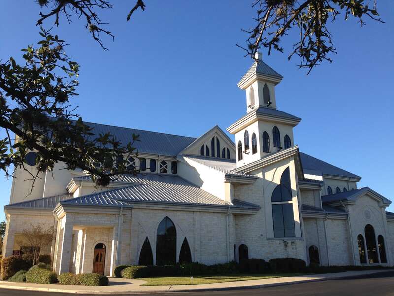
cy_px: 148
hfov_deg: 55.4
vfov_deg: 42.9
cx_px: 197
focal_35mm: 33
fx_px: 376
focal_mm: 4.12
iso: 50
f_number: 2.4
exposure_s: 1/742
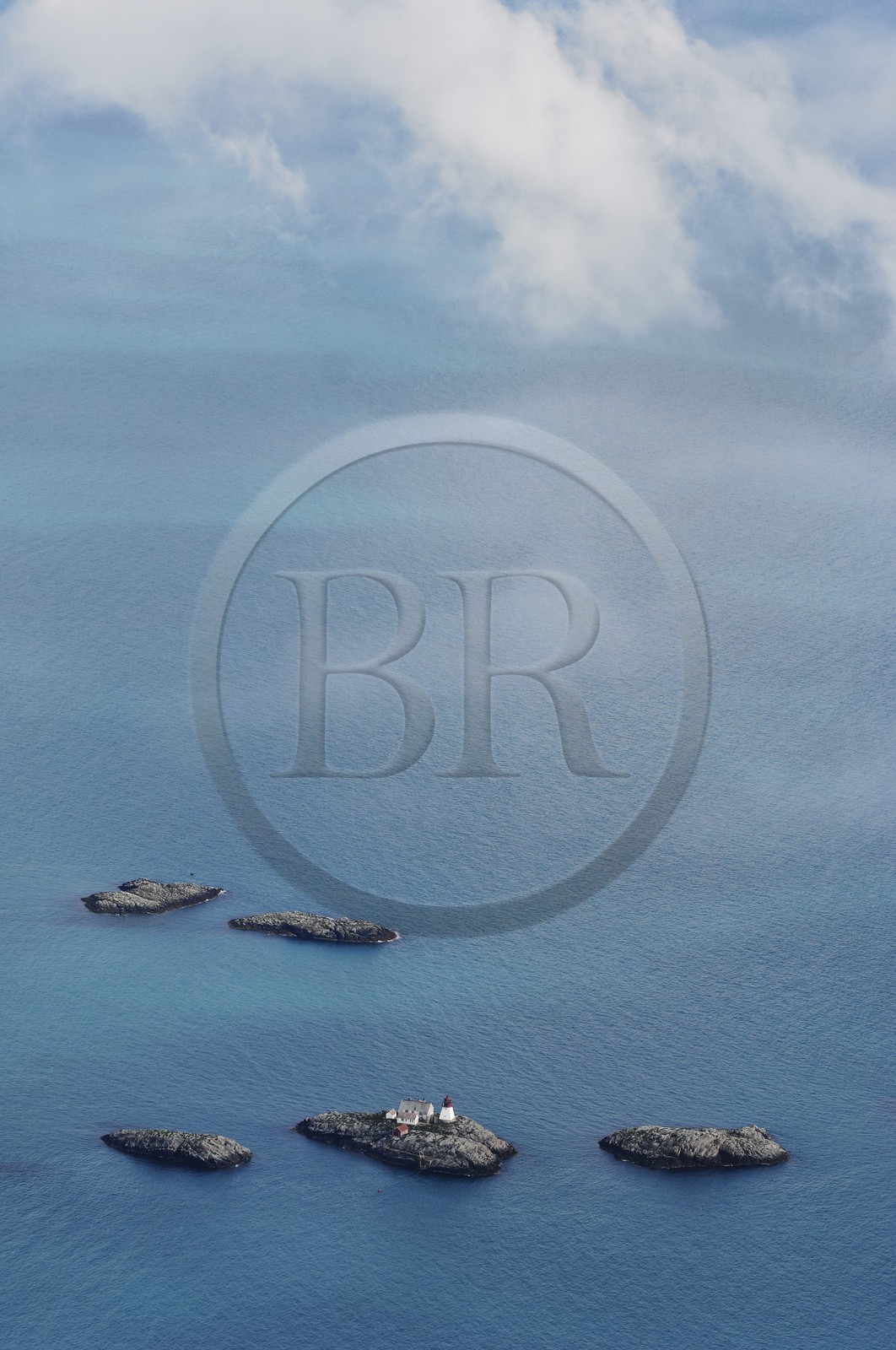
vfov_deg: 11.4
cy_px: 675
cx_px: 448
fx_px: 6740
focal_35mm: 180
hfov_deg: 7.6
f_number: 4
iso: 100
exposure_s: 1/1250
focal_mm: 120
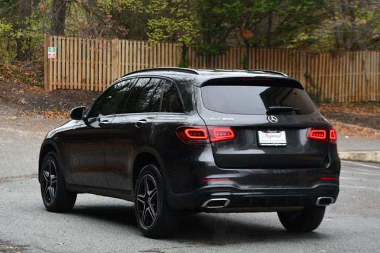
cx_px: 190
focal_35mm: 117
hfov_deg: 17.5
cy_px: 126
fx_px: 1234
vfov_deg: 11.7
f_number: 5.6
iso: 320
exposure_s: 1/250
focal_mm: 78
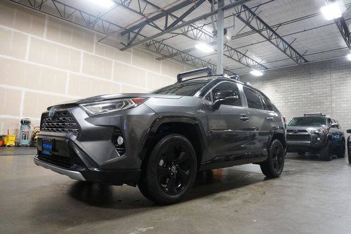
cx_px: 176
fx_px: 234
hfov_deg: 73.7
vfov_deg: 53.2
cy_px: 117
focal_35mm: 24
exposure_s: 1/160
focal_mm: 16
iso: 4000
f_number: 3.5
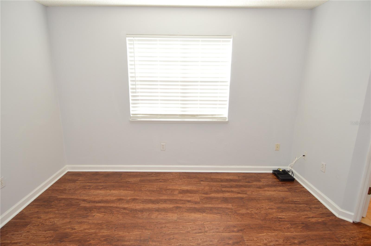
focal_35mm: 18
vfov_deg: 67.3
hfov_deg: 90.1
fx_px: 185
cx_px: 186
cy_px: 123
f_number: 4.5
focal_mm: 12
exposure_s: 1/80
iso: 400
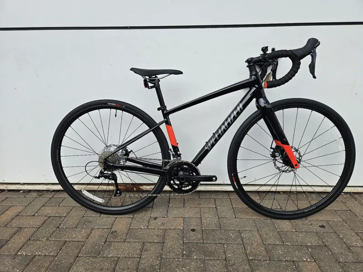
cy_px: 136
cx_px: 182
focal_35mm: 23
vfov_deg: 58.9
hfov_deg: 73.9
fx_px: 241
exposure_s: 1/1667
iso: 25
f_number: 1.8
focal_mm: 5.4
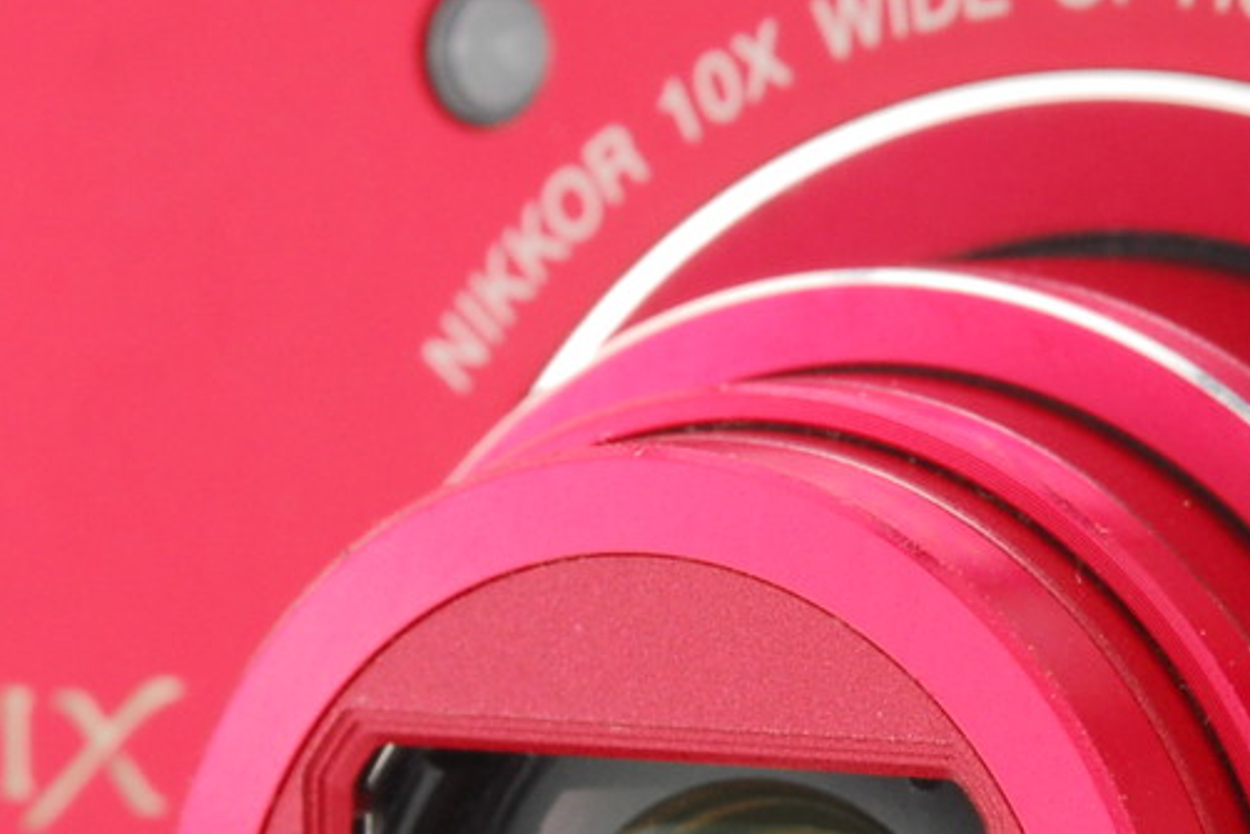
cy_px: 797
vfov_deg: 6.0
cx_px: 989
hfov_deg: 8.9
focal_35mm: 230
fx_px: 7988
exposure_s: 1/160
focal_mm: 48
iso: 320
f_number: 16
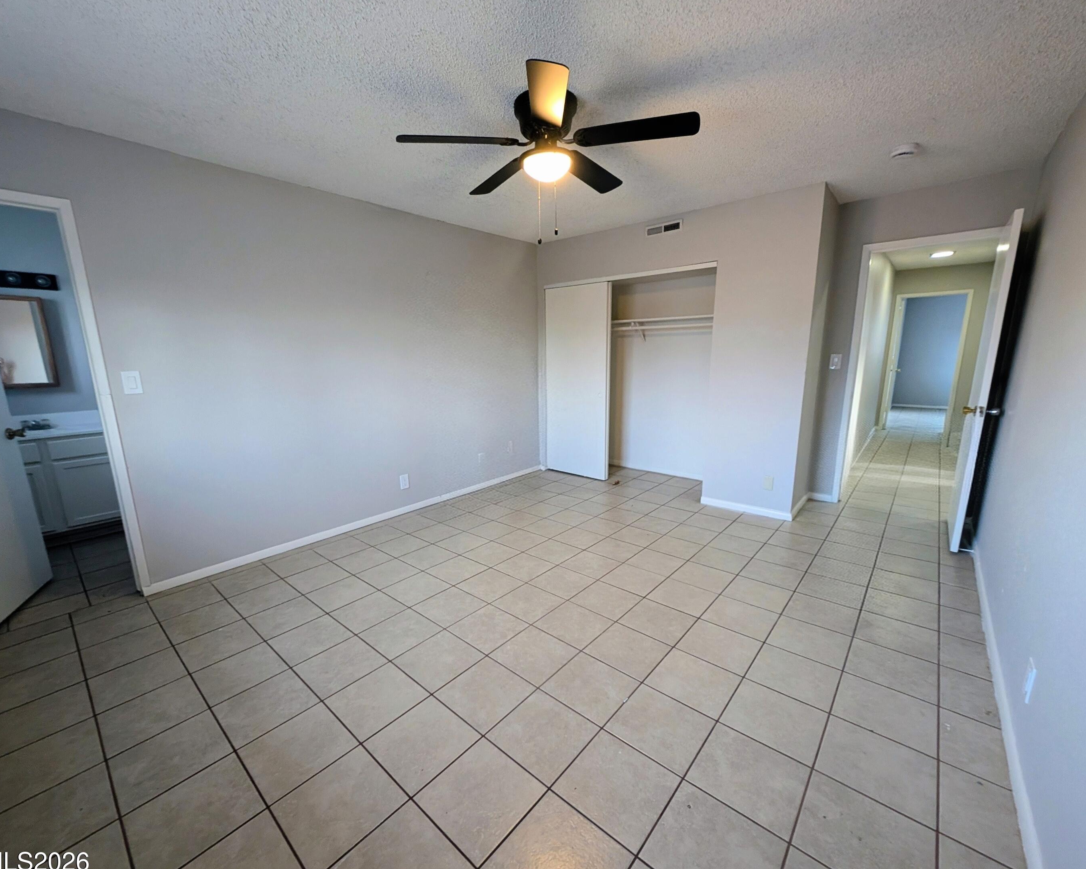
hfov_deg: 104.8
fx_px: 418
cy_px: 450
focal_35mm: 13
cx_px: 527
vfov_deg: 92.2
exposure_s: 1/30
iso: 363
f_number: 1.95
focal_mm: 2.23
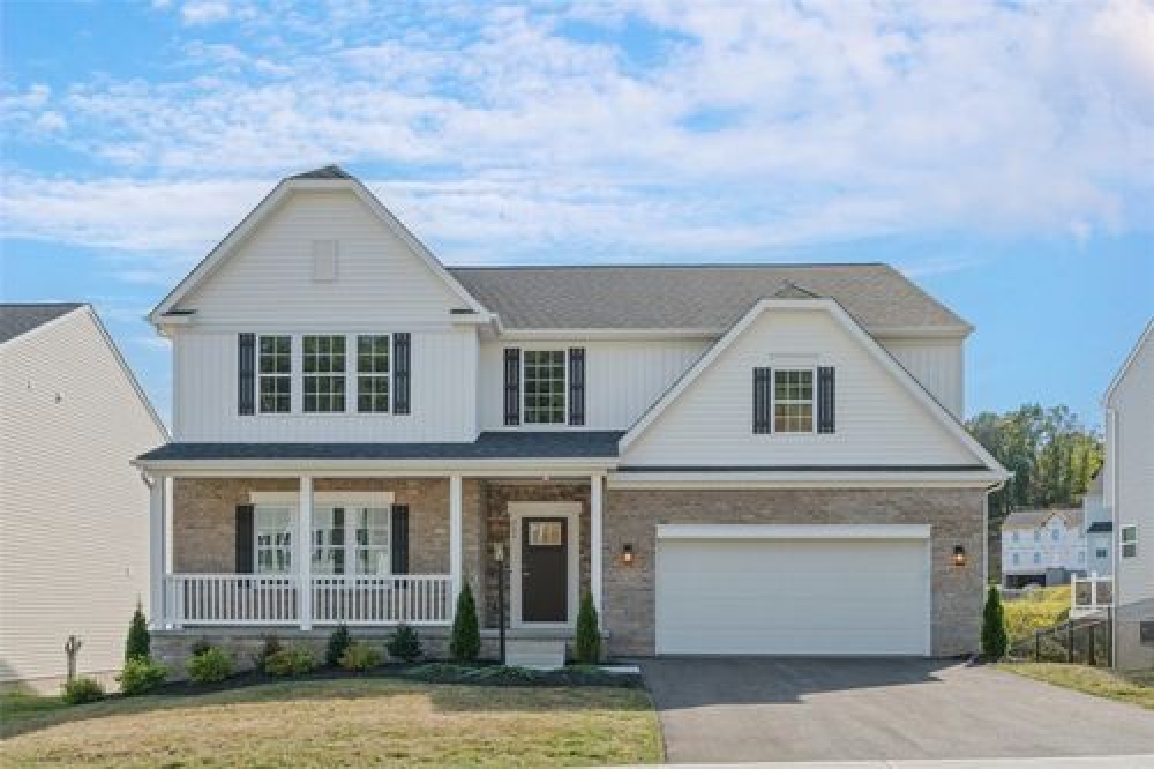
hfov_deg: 57.2
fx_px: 1057
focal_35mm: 33
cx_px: 577
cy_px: 384
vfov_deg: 39.9
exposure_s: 1/250
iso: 400
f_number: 8
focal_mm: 33
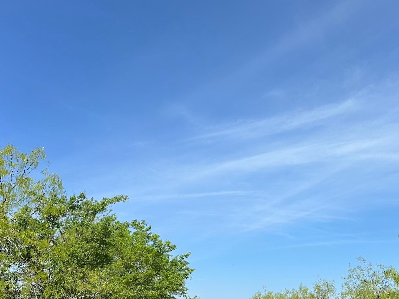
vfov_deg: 34.1
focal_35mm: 41
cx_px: 223
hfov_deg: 45.7
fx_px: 473
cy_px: 236
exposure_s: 1/5525
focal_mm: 6.86
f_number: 1.78
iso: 80
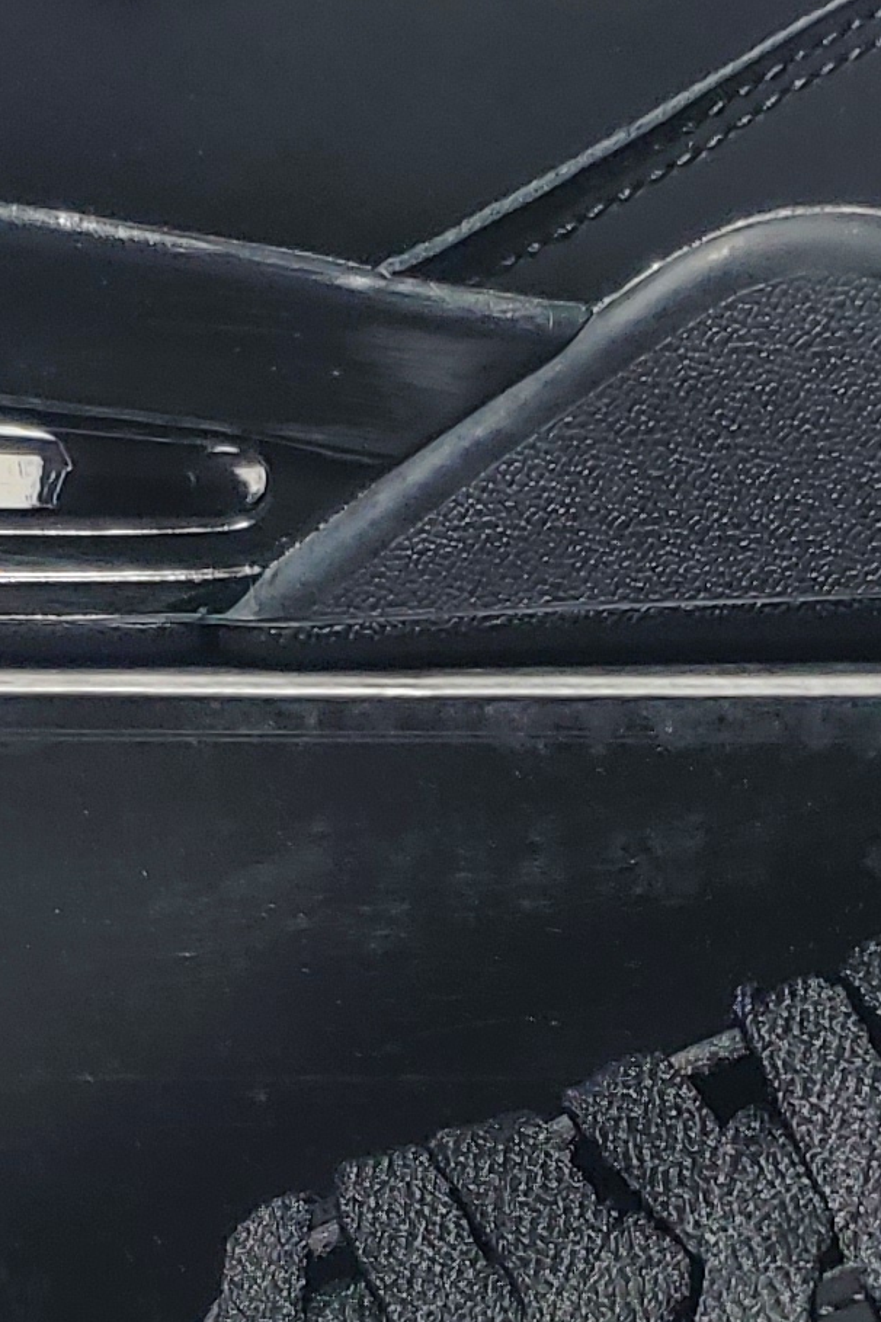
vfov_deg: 17.0
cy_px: 906
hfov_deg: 11.4
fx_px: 4405
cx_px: 695
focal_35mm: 120
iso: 50
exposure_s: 1/233
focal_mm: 4.3
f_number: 1.5
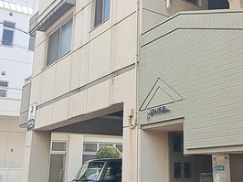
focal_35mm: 47
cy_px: 70
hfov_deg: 39.7
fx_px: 330
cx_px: 172
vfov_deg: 30.7
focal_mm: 1.74
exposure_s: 1/1429
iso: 50
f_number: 2.2
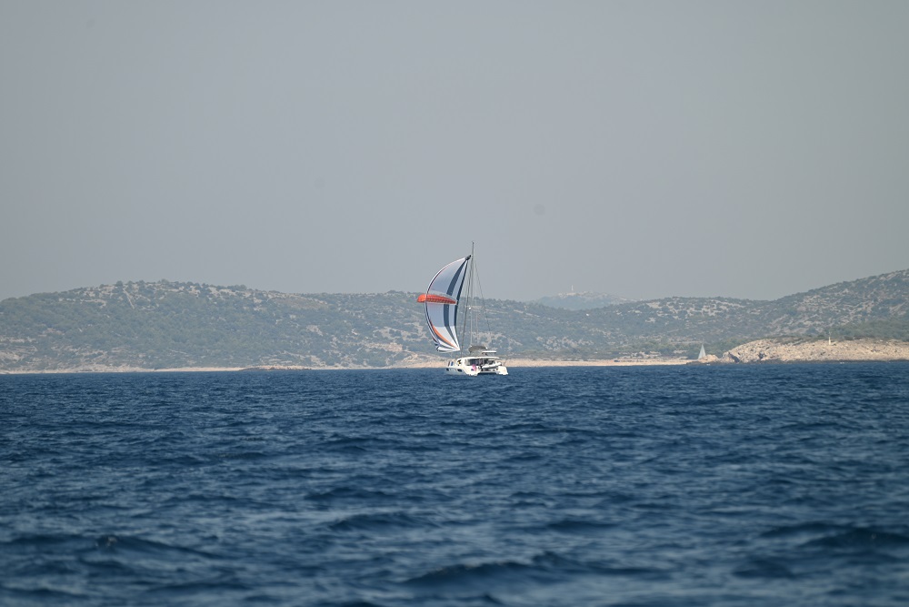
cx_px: 454
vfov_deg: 4.6
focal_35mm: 300
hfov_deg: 6.9
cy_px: 304
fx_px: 7576
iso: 100
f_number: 5.6
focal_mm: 300
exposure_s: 1/640
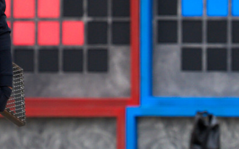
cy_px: 74
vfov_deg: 0.9
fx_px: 9864
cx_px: 186
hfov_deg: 1.4
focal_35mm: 1515
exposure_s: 1/800
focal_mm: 419
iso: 1000
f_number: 9
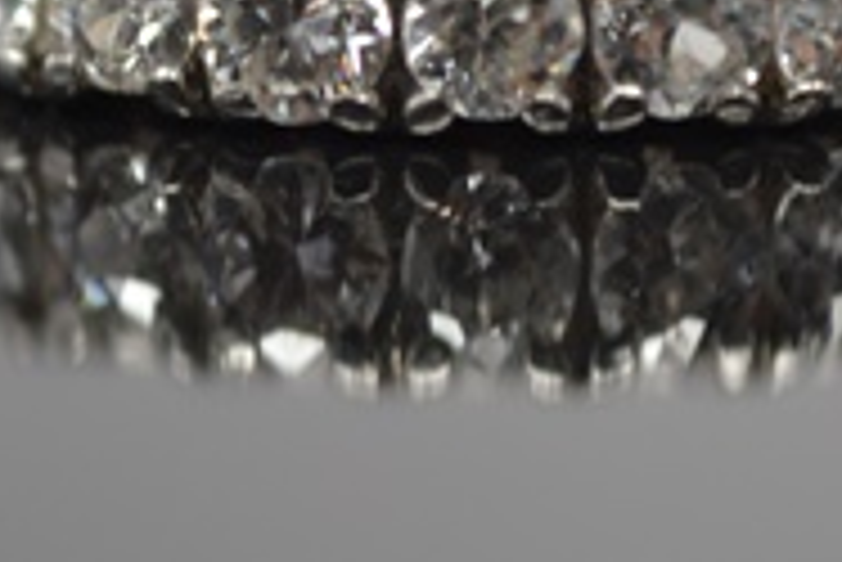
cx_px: 302
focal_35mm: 265
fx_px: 6193
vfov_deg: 5.2
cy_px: -18
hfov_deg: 7.8
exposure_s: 1/50
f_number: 5.6
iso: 800
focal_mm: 55
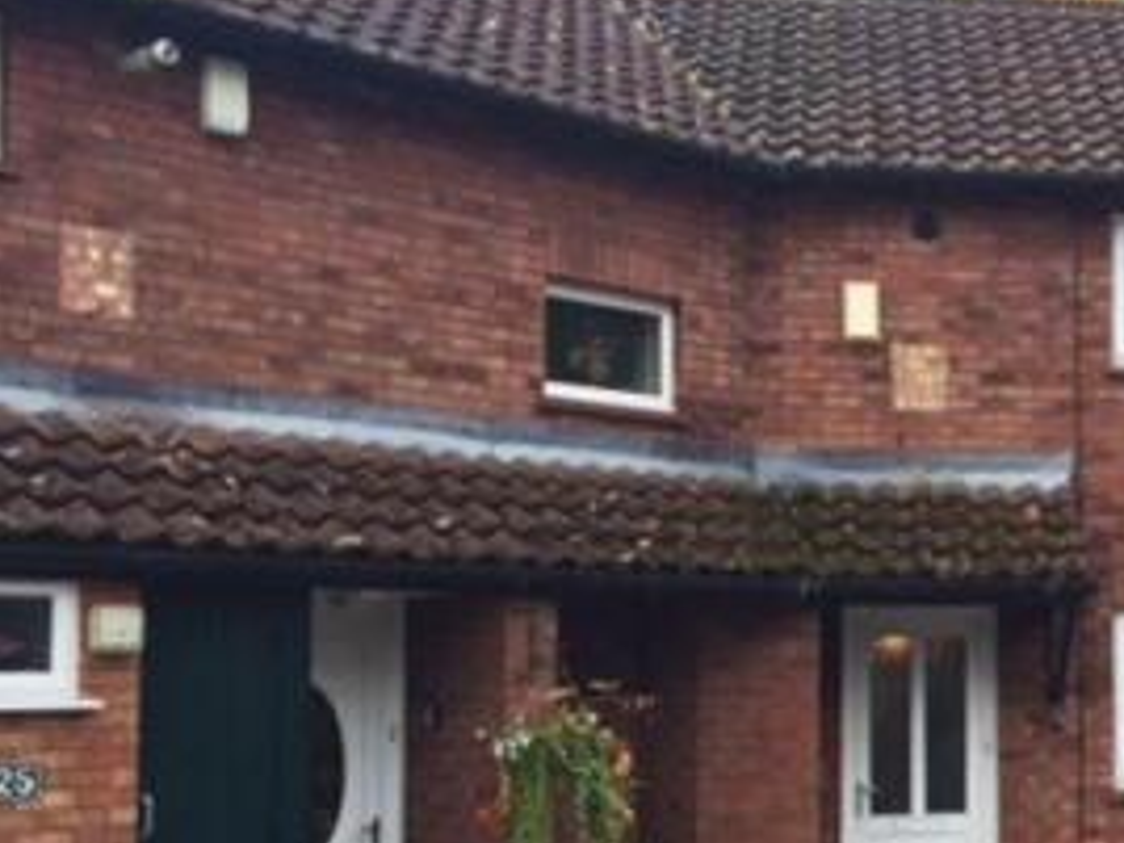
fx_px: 2046
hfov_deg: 28.6
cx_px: 1147
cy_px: 585
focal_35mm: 63
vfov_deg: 23.1
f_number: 2.2
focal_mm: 4.15
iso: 32
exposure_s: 1/339
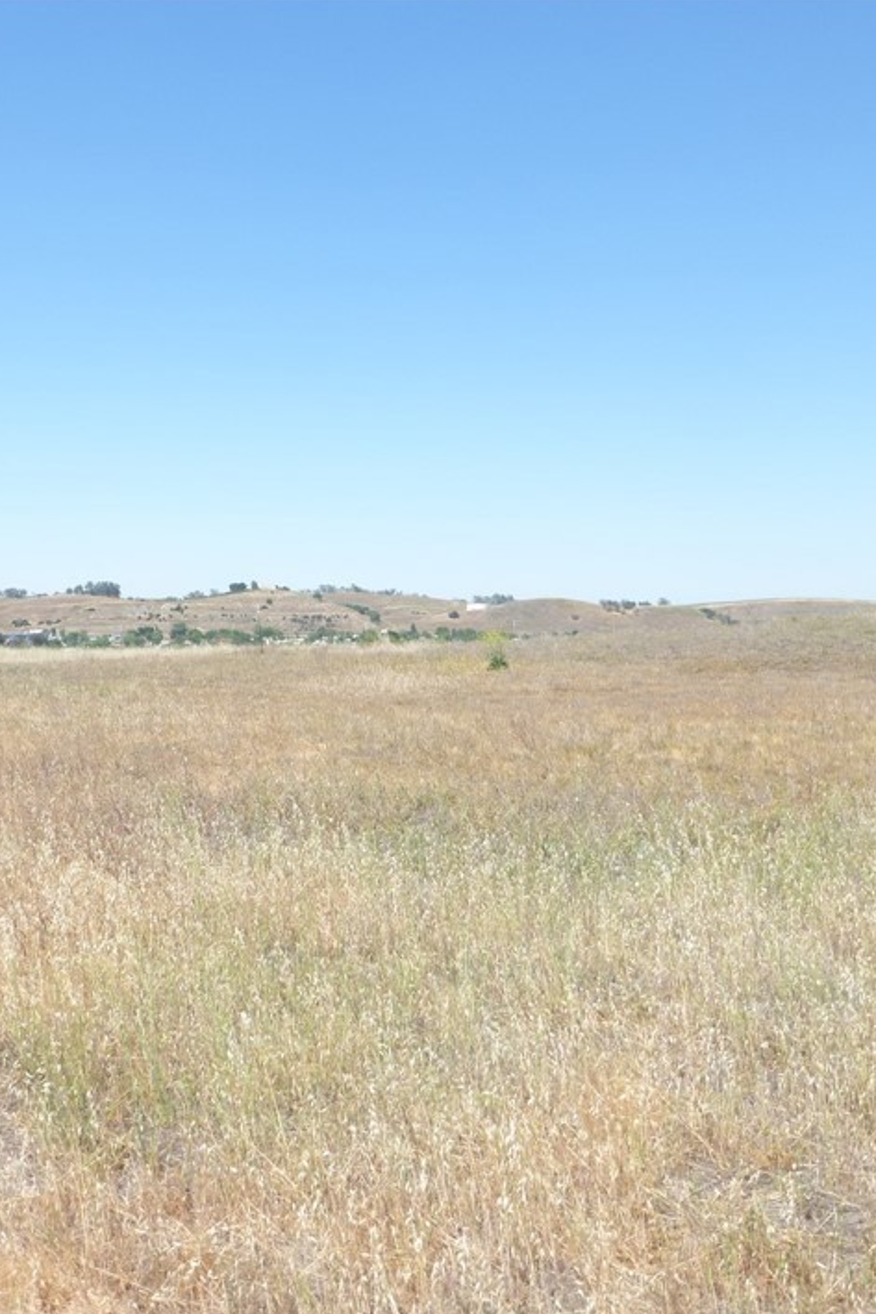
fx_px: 1315
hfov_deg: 36.7
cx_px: 357
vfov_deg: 53.1
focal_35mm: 36
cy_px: 707
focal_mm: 4.3
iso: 100
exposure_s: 1/640
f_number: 4
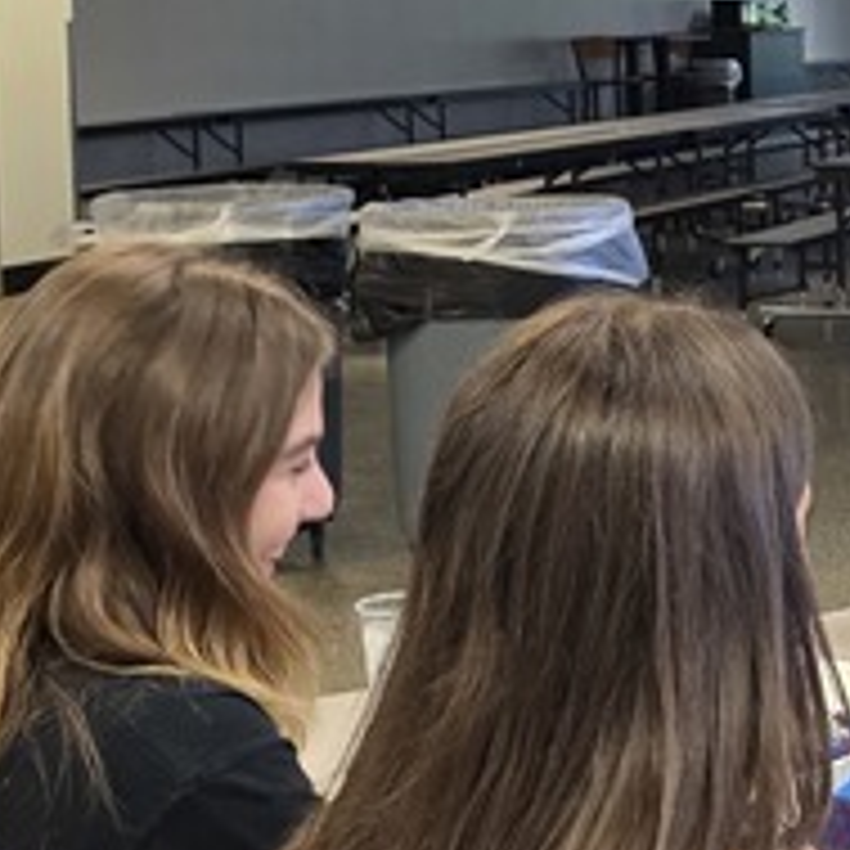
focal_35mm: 86
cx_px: 1088
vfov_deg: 20.0
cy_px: 202
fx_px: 2389
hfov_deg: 18.8
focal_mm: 6.3
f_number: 1.7
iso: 125
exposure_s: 1/120
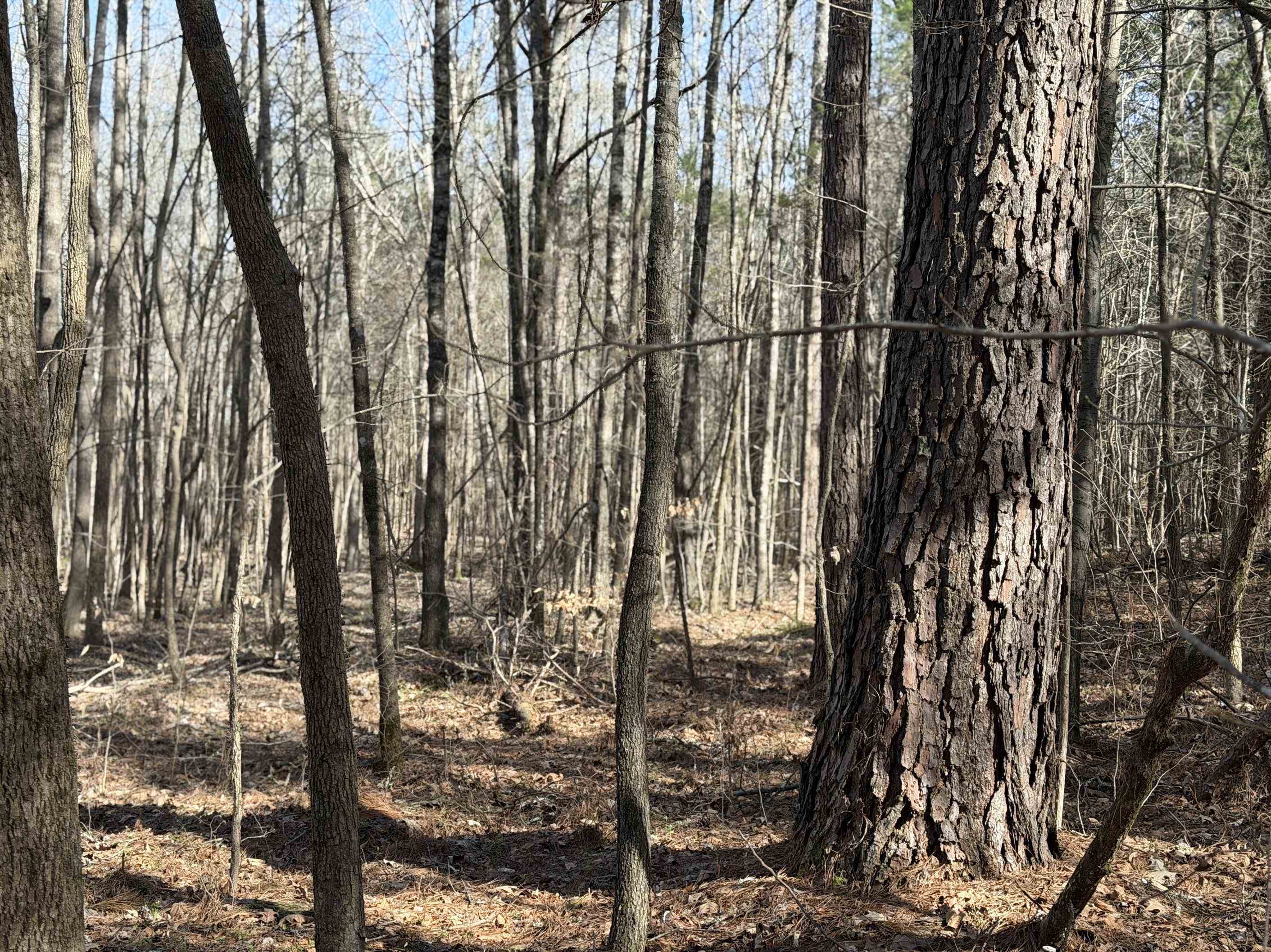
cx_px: 636
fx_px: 1762
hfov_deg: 39.7
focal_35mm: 48
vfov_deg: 30.3
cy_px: 476
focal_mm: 6.76
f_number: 1.78
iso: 64
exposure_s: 1/846
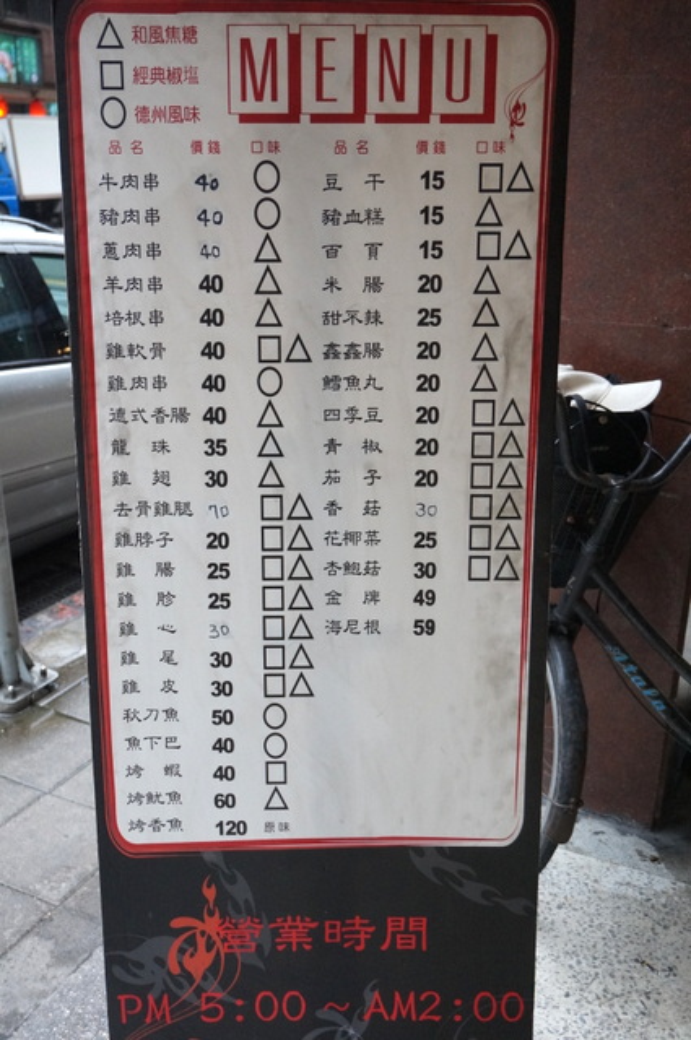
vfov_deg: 55.2
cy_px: 520
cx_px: 346
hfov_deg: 38.3
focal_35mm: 34
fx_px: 996
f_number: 4
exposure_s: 1/160
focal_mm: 23
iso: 1600
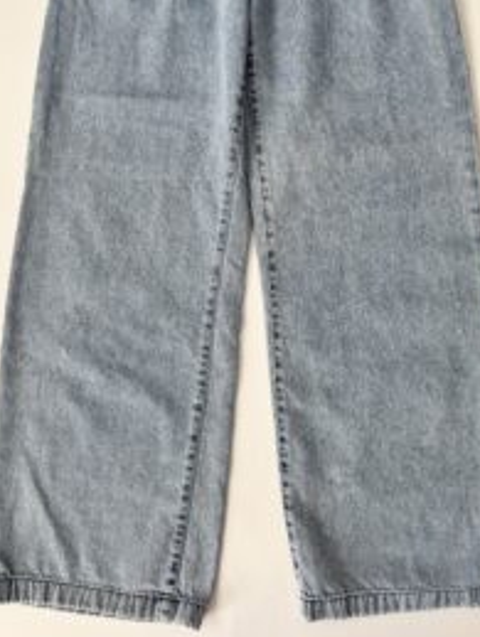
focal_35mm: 37
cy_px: 192
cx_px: 244
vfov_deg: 48.9
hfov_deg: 38.8
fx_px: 682
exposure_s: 1/121
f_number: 1.78
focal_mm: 6.76
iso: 80
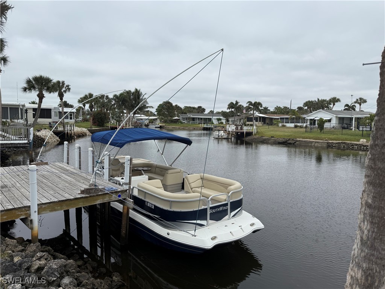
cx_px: 192
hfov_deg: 71.6
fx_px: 267
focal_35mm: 24
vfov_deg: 56.8
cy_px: 144
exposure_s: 1/5319
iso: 80
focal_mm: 6.76
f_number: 1.78
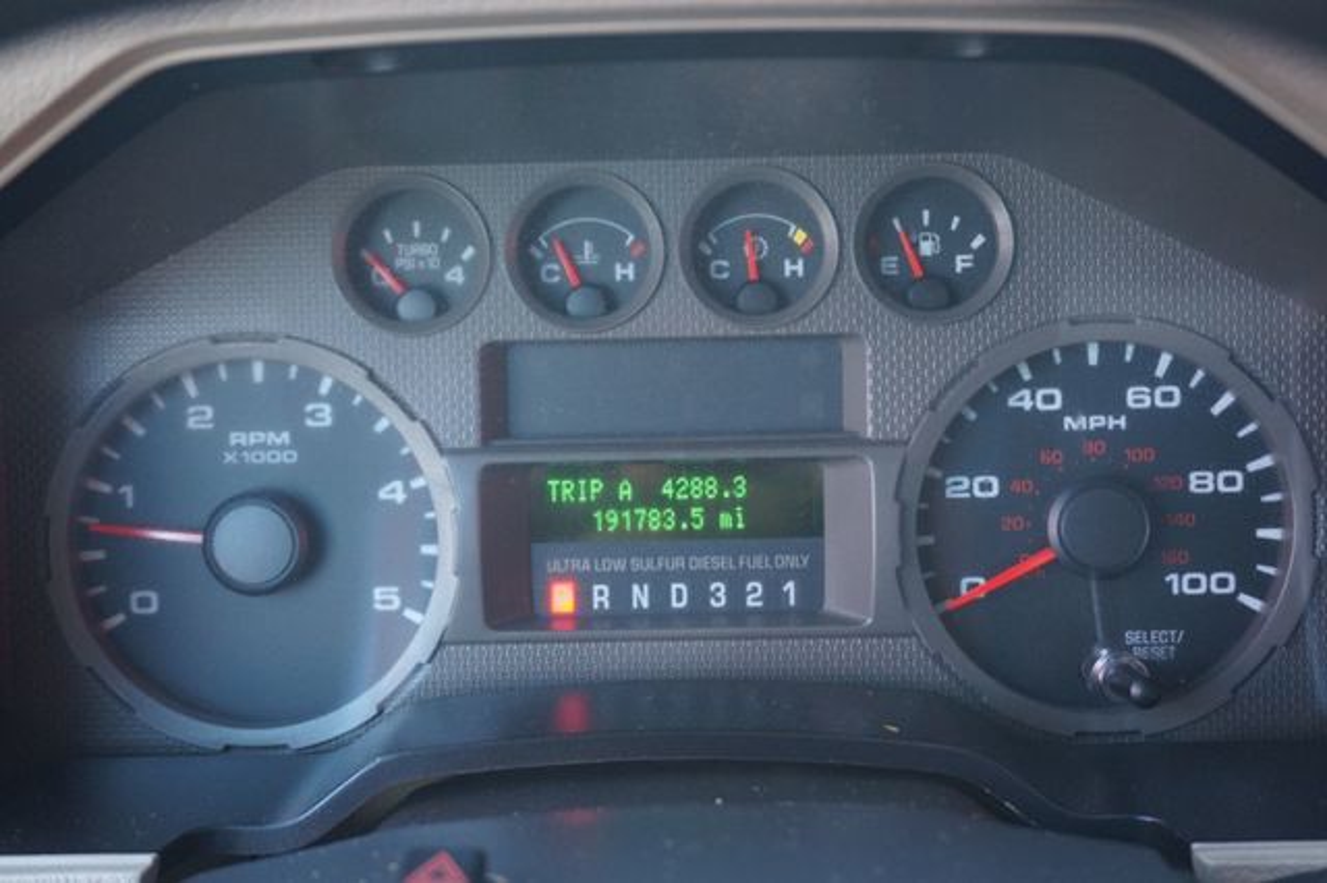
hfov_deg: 45.0
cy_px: 442
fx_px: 1603
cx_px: 664
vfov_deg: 30.8
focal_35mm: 44
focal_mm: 29
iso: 1000
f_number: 4.5
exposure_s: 1/60
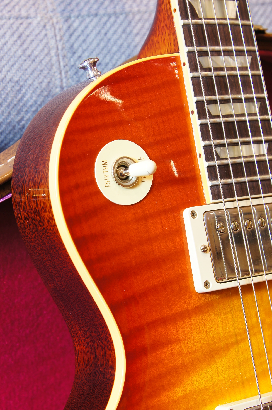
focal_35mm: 90
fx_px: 1022
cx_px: 136
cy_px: 205
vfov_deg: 22.6
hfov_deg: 15.2
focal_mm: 60
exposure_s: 1/1.25
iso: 100
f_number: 9
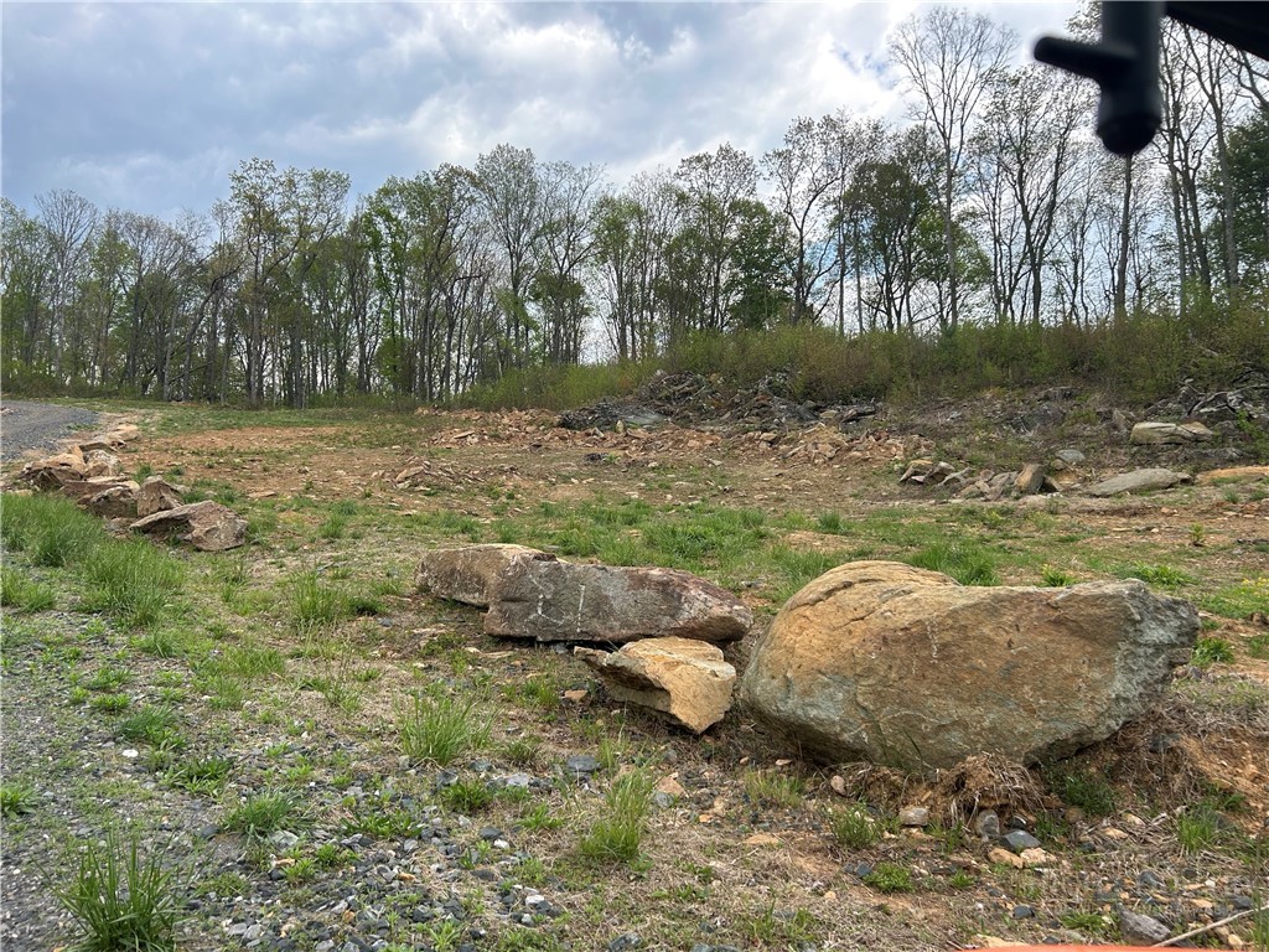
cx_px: 634
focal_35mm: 26
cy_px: 476
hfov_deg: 67.3
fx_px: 953
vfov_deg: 53.1
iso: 50
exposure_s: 1/1431
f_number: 1.5
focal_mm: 5.7
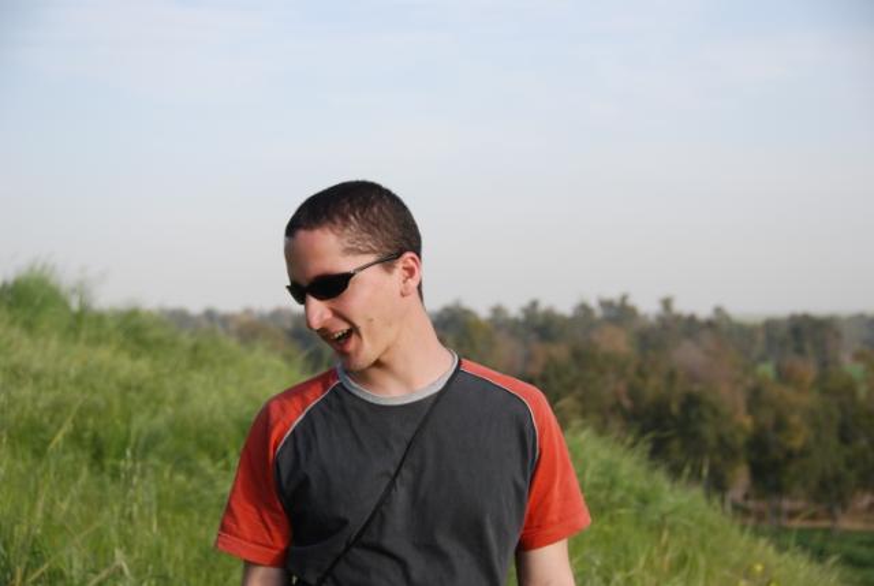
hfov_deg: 21.9
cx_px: 437
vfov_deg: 14.8
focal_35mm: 93
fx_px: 2261
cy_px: 293
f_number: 5.6
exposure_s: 1/500
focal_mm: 62
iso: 200
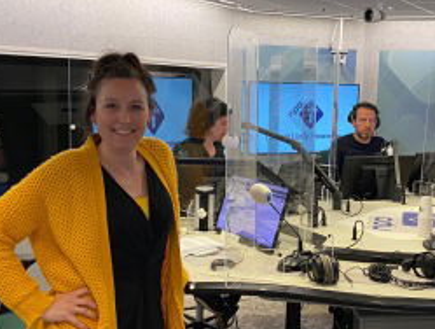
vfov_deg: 28.1
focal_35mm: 52
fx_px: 655
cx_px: 285
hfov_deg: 36.4
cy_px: 185
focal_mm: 4.25
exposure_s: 1/50
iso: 125
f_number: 1.8
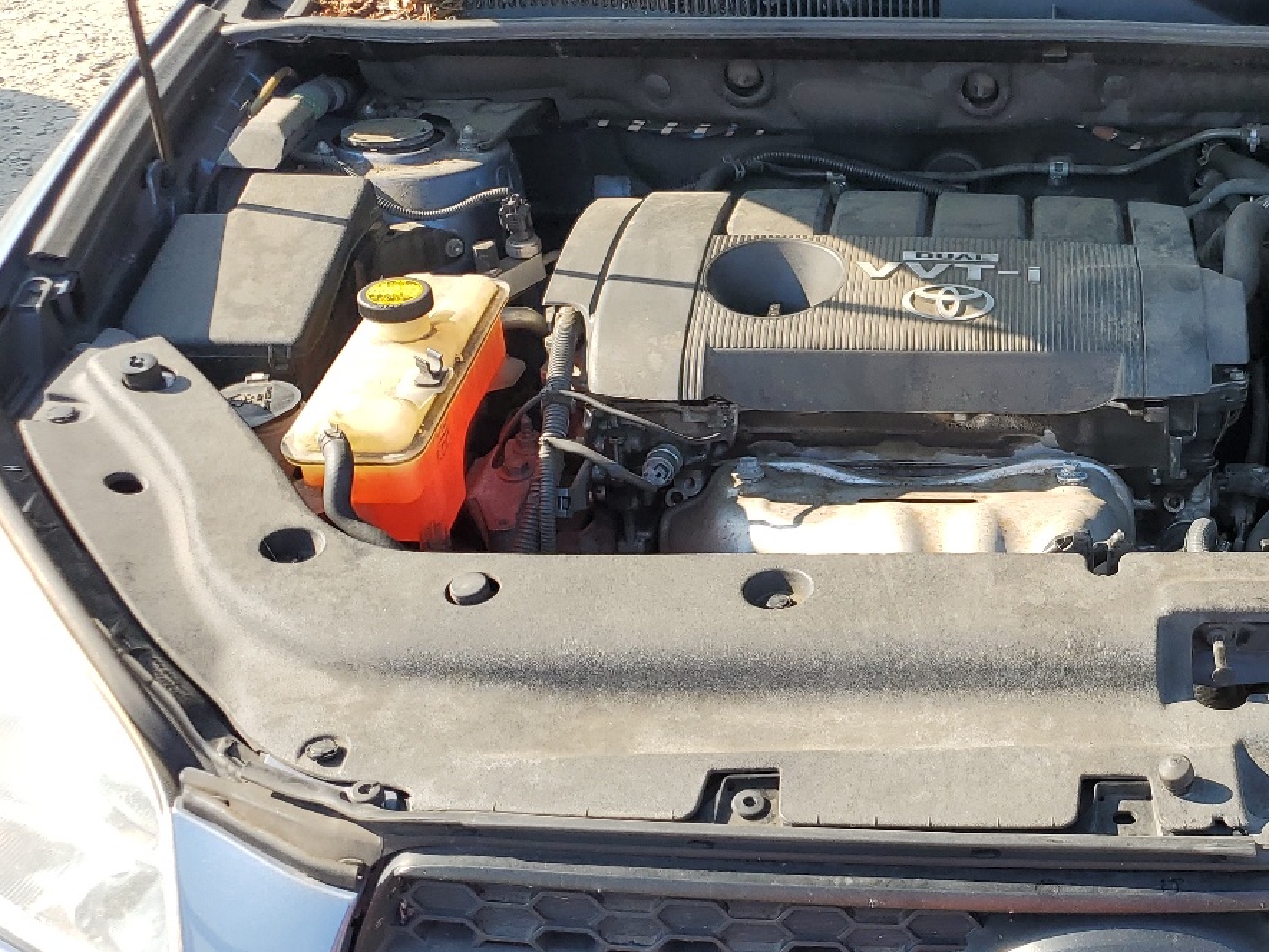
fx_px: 1723
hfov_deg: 38.0
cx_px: 1120
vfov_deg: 30.9
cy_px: 492
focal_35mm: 47
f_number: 1.5
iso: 50
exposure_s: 1/769
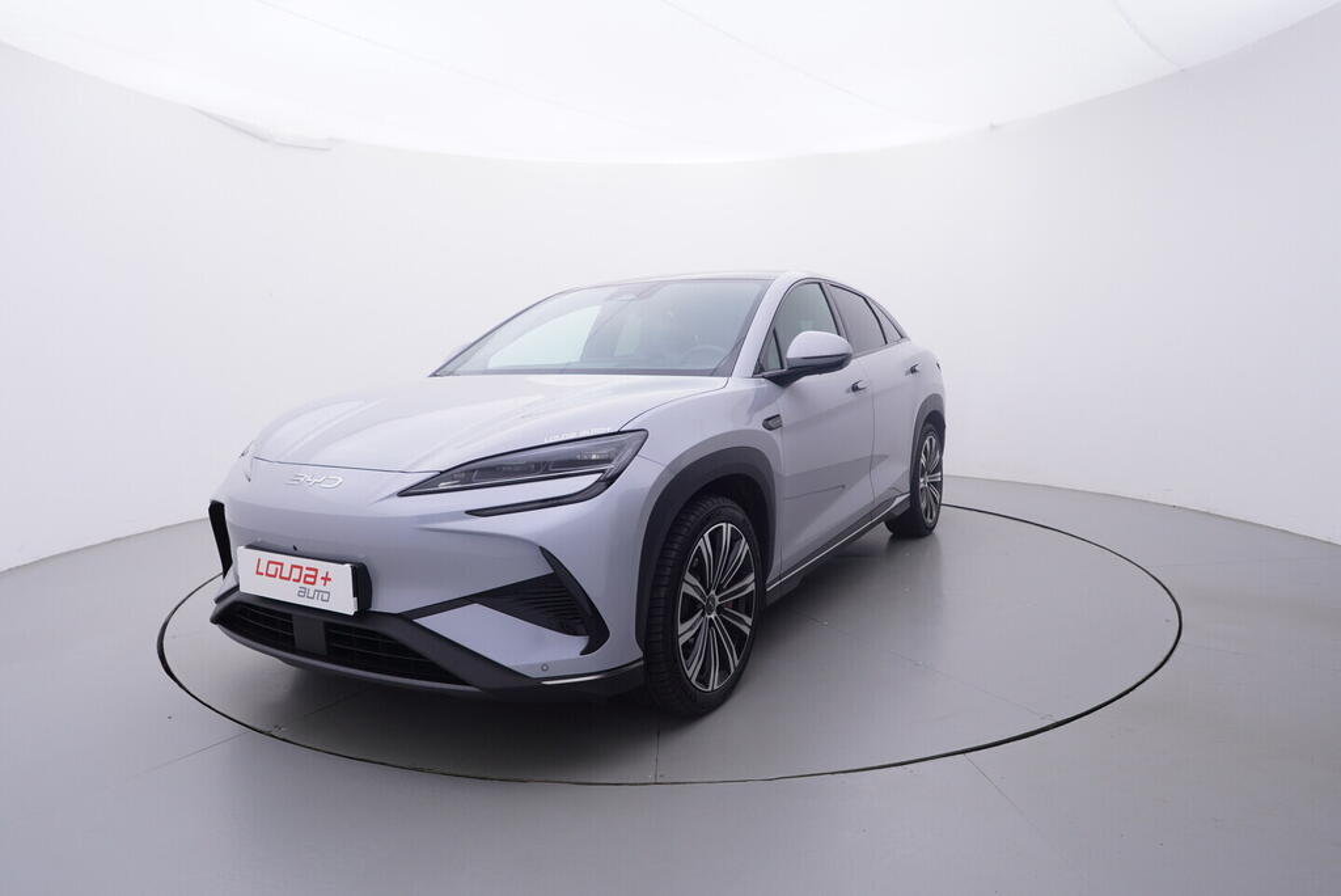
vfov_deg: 56.2
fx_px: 839
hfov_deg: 77.3
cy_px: 448
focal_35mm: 22
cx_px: 670
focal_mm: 15
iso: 200
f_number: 5
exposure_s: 1/80
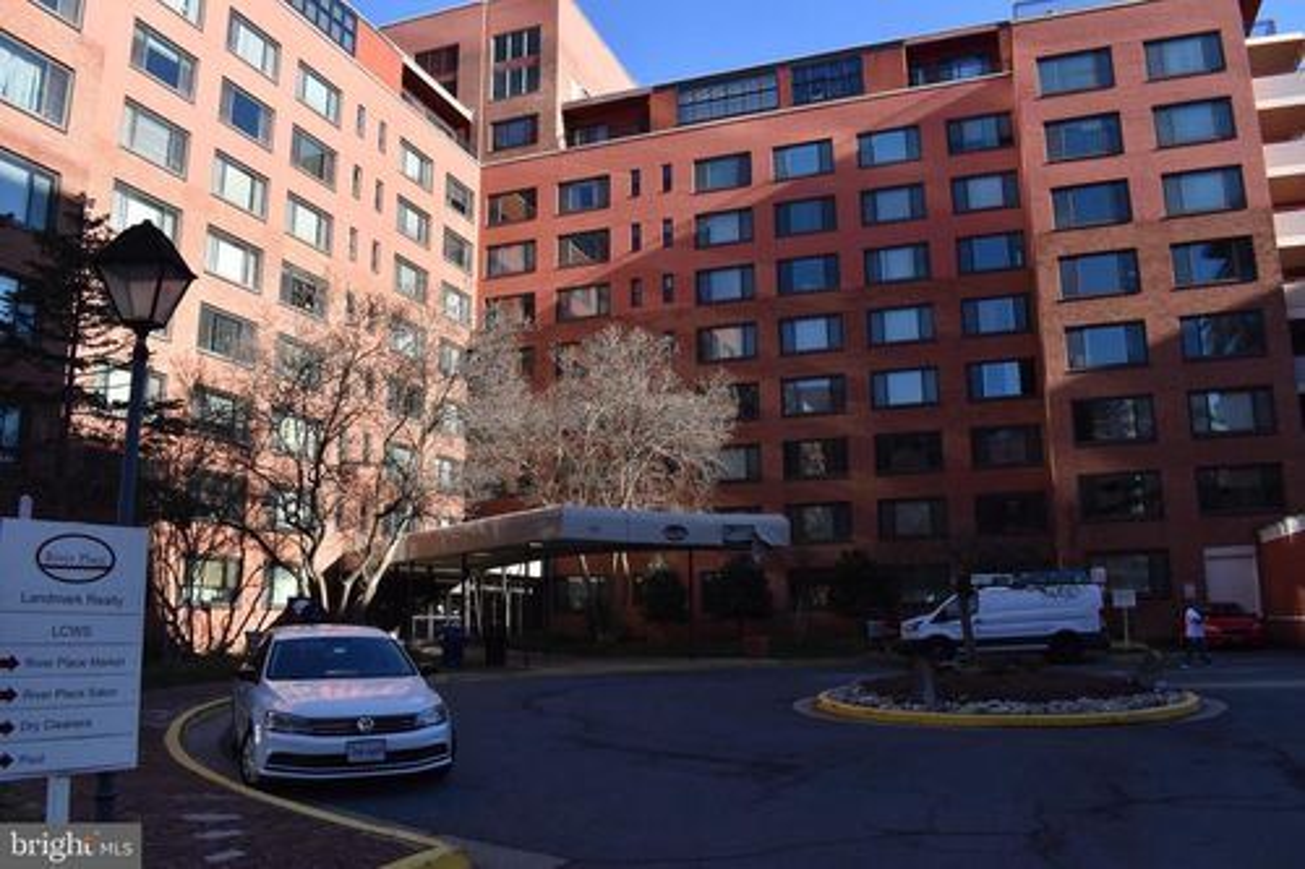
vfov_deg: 47.9
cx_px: 652
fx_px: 978
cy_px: 434
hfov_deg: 67.4
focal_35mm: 27
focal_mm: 18
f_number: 7.1
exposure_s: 1/1000
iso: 800
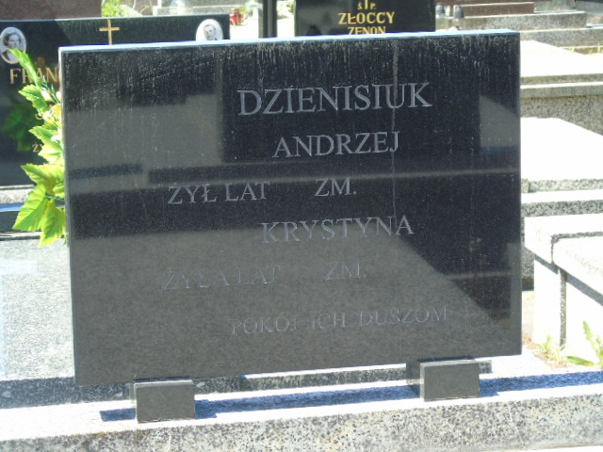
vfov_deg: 13.7
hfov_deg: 18.2
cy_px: 226
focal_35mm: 108
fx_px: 1881
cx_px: 302
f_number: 4.4
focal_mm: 19
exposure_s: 1/125
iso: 80
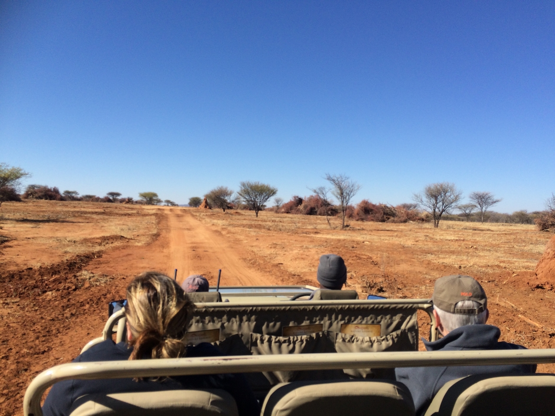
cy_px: 208
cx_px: 278
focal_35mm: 29
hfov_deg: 61.7
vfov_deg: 48.2
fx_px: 465
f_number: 2.2
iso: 32
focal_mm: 4.15
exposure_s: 1/2283
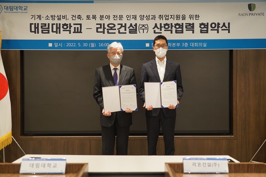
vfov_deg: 36.0
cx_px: 133
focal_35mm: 37
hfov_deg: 51.9
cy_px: 88
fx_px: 273
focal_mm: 37
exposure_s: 1/160
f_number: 4
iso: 2000
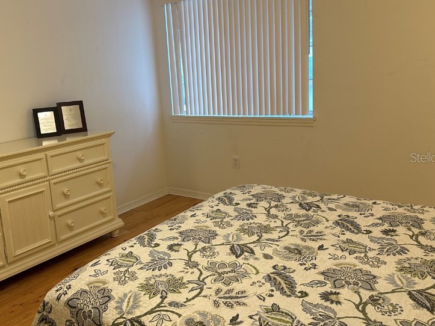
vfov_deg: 41.8
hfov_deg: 53.3
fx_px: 427
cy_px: 157
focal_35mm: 34
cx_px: 159
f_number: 1.78
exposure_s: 1/60
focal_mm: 6.86
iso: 250
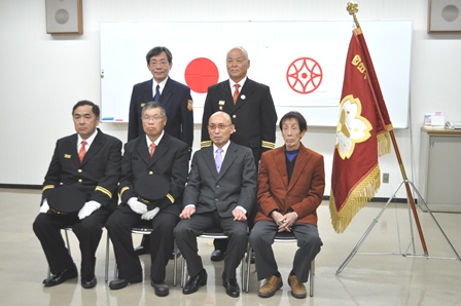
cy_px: 153
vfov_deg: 29.8
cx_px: 230
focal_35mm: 45
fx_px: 576
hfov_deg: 43.6
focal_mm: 30
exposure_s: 1/125
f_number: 4.5
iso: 1250
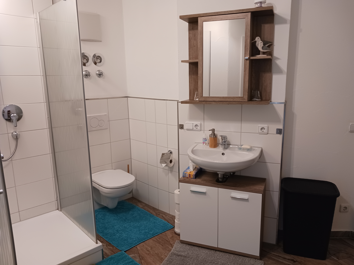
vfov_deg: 51.4
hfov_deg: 65.3
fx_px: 276
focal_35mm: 27
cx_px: 177
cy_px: 132
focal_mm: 4
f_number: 1.8
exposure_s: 1/33.3
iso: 250
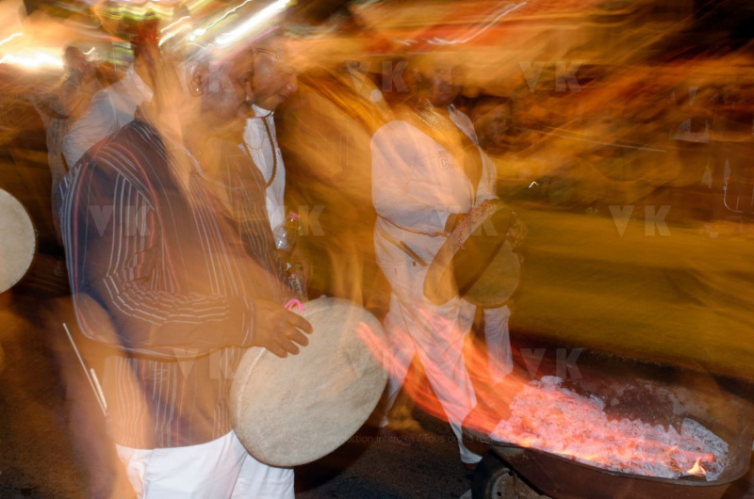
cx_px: 377
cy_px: 250
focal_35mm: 36
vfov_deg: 36.7
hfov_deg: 53.2
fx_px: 752
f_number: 7.1
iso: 800
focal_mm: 24
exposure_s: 1
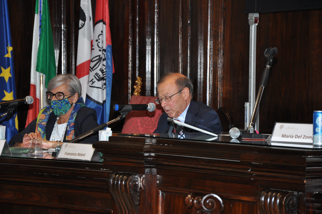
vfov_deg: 8.7
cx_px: 161
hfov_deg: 13.1
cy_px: 107
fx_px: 1407
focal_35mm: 158
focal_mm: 105
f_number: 5.6
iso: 400
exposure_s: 1/60
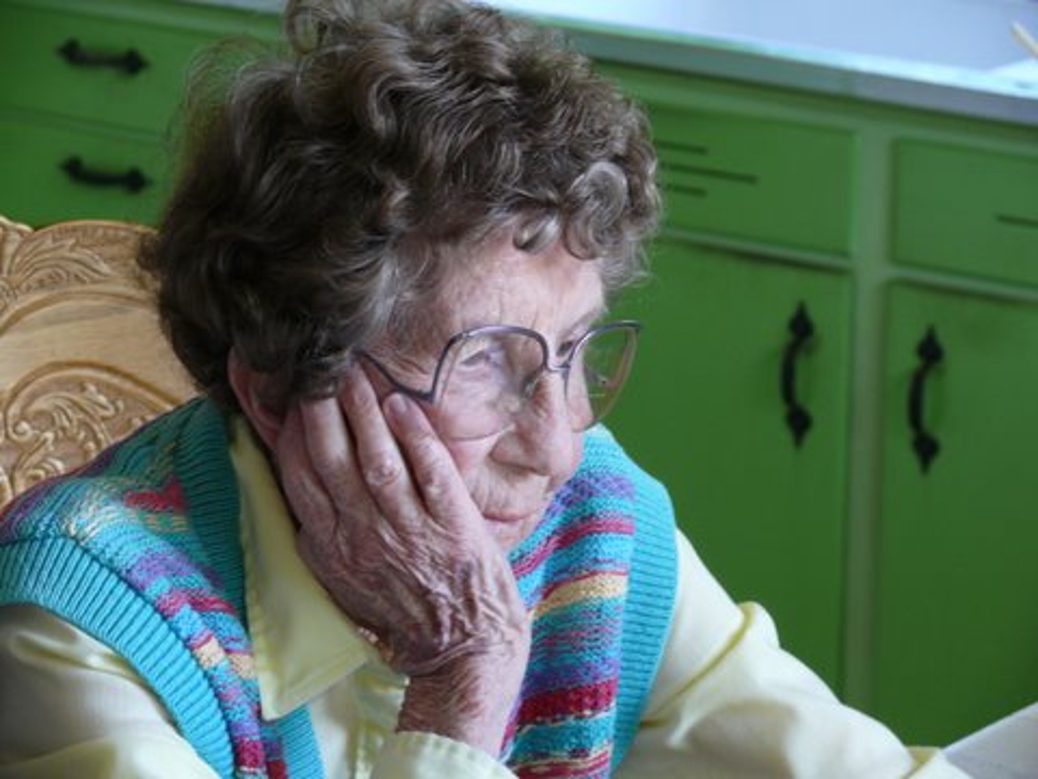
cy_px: 390
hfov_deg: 14.7
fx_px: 4018
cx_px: 519
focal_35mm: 134
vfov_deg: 11.1
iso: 200
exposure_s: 1/25
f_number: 3.6
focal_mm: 28.2
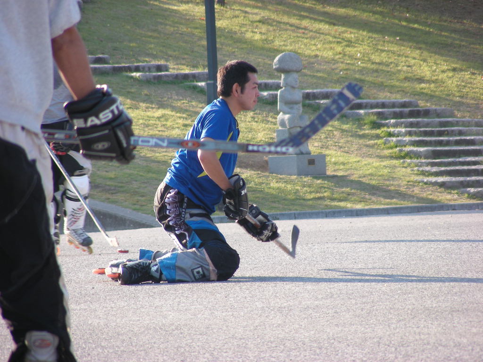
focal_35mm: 380
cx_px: 242
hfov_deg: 5.2
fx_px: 5302
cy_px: 181
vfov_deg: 3.9
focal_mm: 63.3
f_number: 3.5
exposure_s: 1/117
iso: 50
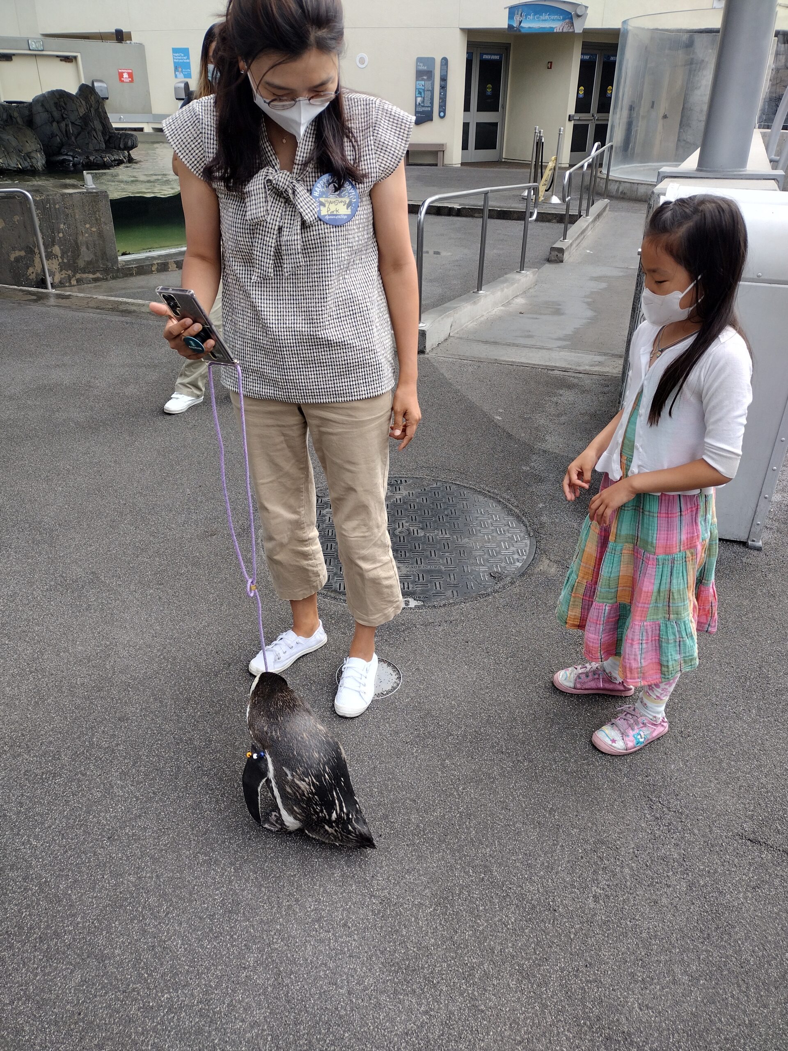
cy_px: 526
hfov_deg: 51.4
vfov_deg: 65.3
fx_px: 820
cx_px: 394
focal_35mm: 27
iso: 100
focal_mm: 4.71
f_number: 1.7
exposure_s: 1/544
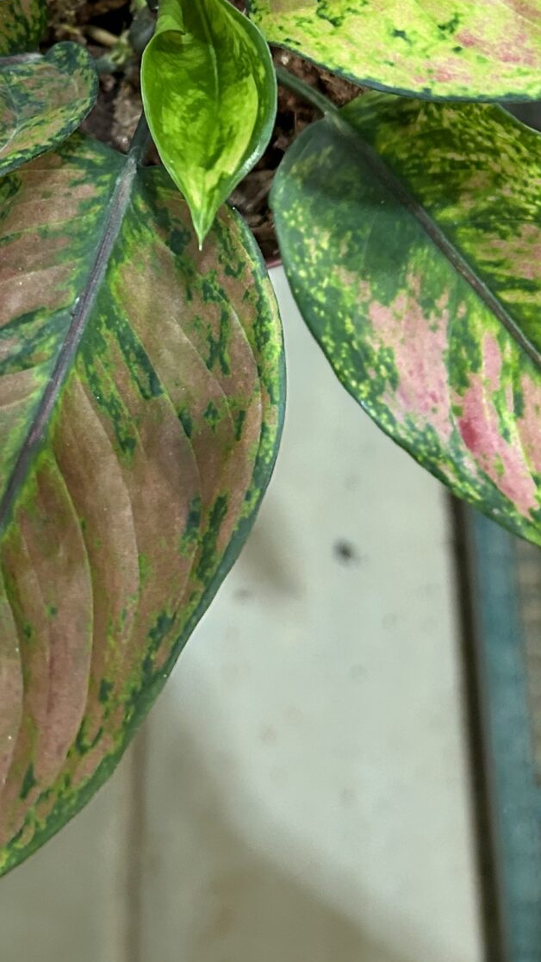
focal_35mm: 65
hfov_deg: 18.3
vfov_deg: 29.9
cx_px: 96
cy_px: -21
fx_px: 1657
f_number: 1.5
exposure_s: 1/60
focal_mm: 5.7
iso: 200
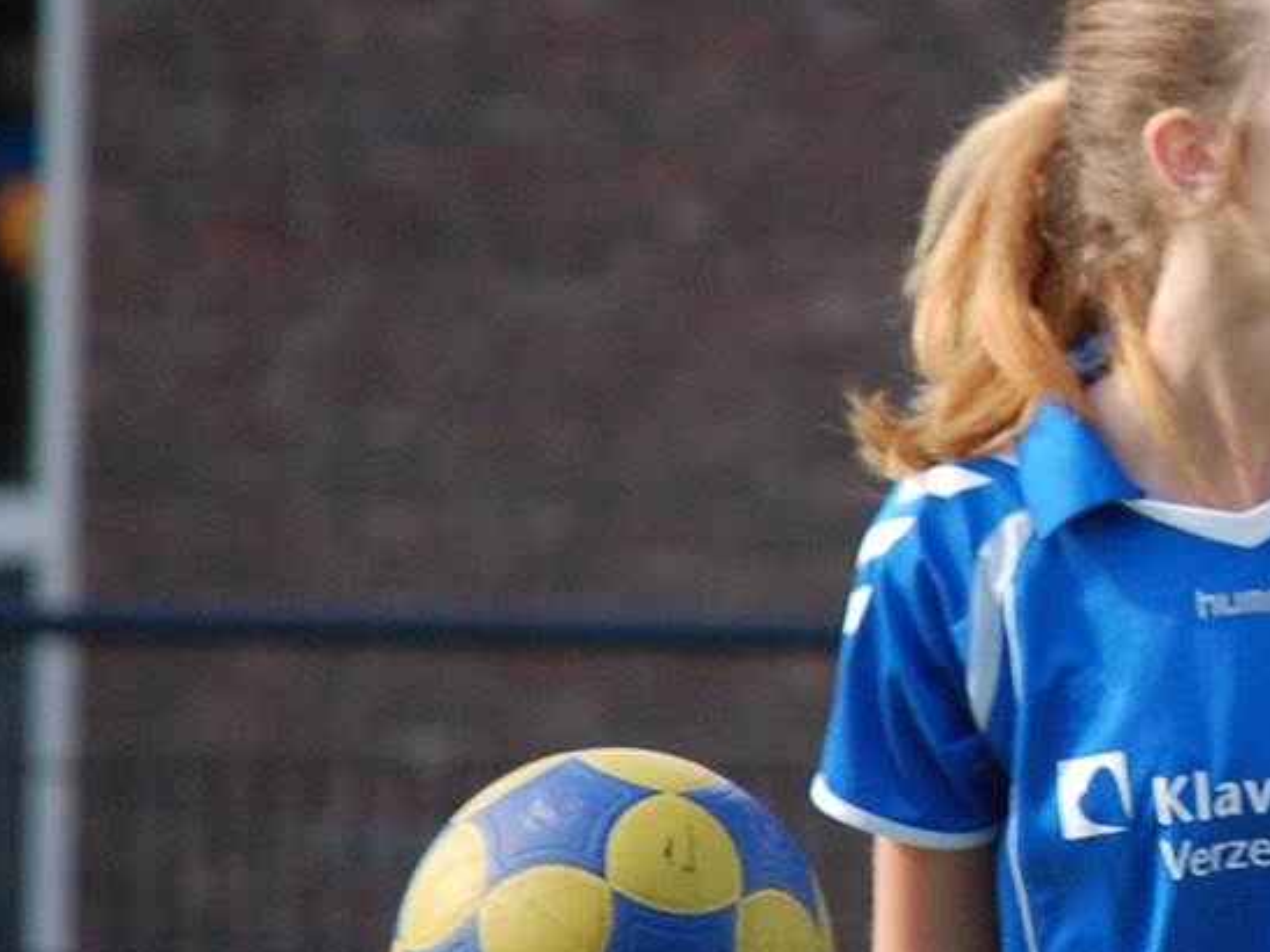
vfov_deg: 2.8
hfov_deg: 3.7
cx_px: 1103
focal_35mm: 539
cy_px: 601
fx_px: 19771
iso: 720
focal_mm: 200
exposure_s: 1/500
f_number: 5.6
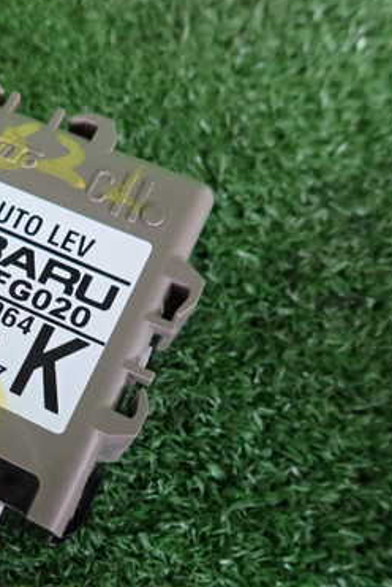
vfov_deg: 46.2
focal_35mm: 42
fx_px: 685
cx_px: -47
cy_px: 335
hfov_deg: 28.7
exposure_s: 1/30
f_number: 2
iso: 250
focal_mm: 4.5
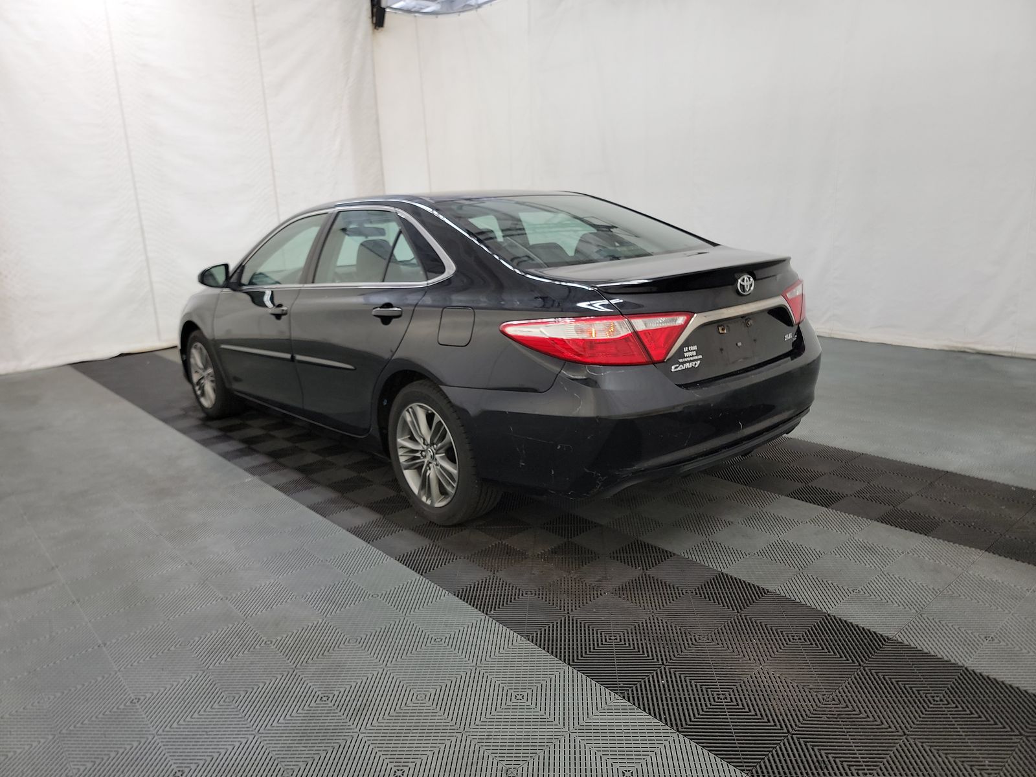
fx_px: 718
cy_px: 388
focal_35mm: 24
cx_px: 518
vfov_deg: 56.8
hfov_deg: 71.6
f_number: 1.8
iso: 209
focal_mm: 6.7
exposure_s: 1/59
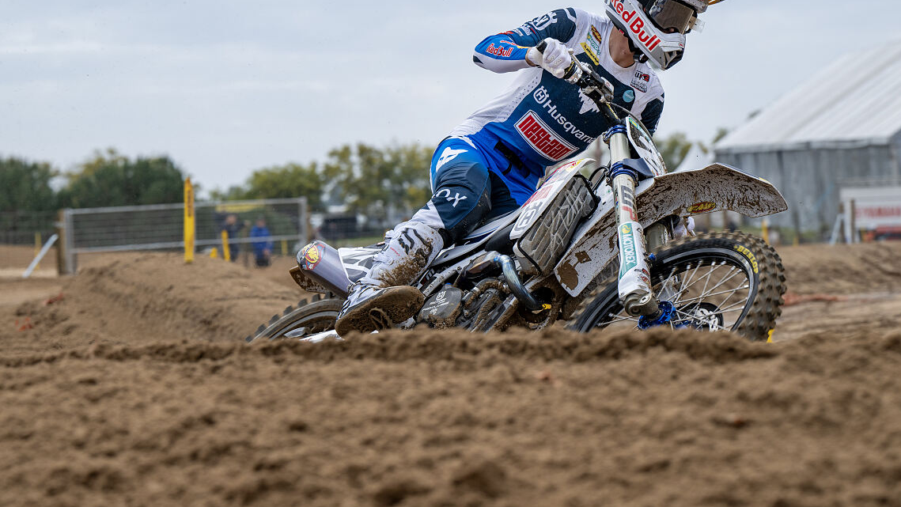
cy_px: 223
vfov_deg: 9.3
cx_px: 458
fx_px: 3130
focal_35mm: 131
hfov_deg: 16.4
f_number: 5.6
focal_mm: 115
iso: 400
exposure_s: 1/1250
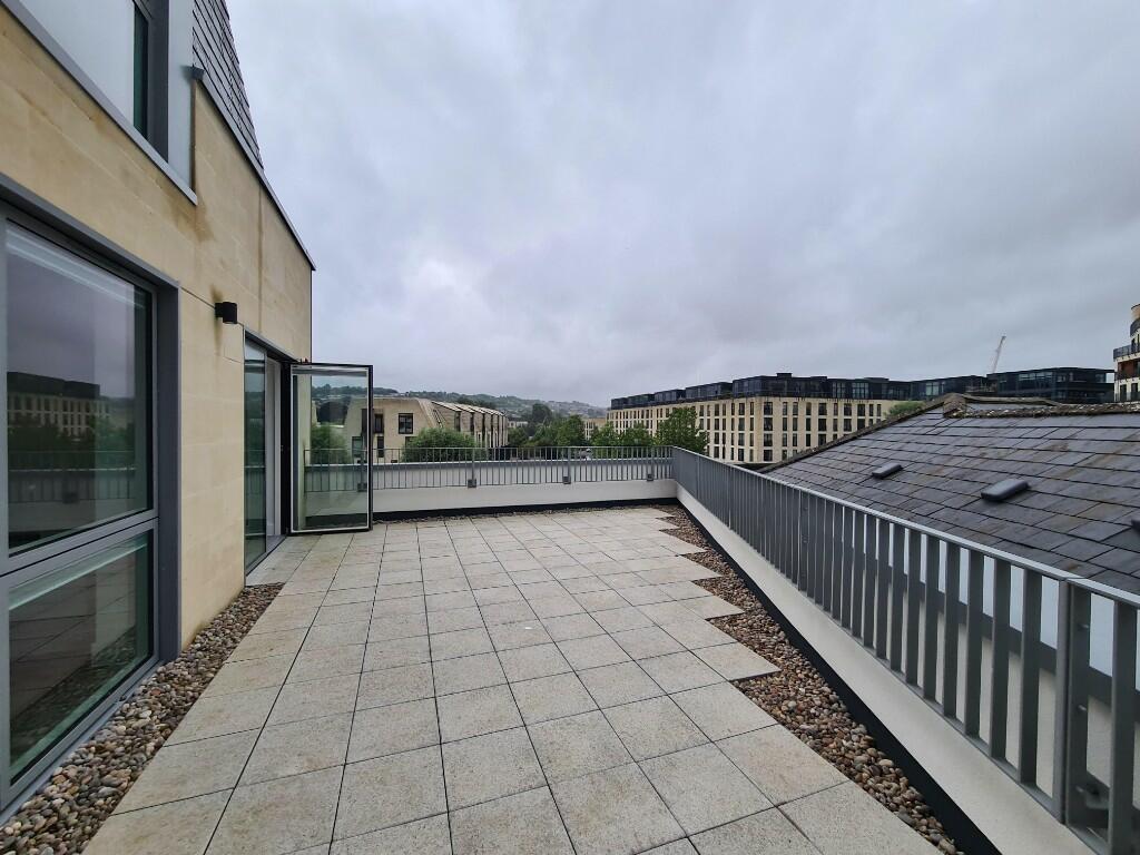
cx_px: 570
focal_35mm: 13
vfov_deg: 89.9
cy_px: 428
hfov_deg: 106.2
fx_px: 428
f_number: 2.2
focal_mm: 2.2
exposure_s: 1/1880
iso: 50
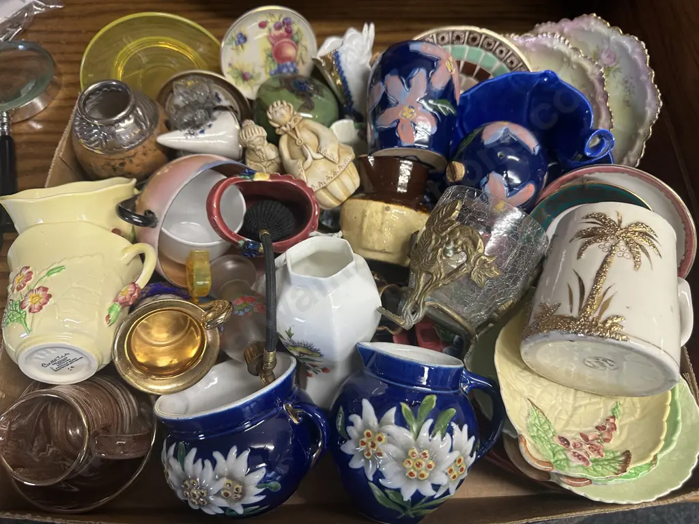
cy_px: 262
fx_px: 485
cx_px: 350
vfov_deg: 56.8
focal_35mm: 24
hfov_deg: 71.6
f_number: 1.78
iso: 200
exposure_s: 1/100
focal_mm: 6.86
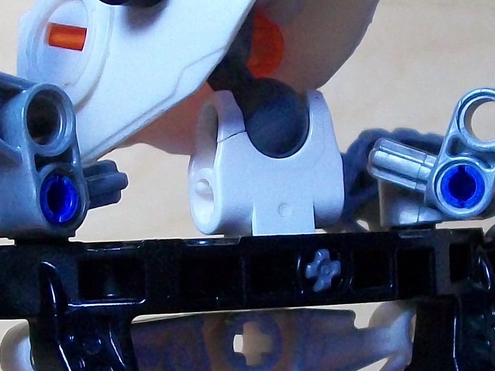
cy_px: 238
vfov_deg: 11.9
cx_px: 211
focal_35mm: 124
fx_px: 1773
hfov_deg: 15.9
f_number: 2.7
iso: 160
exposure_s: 1/20
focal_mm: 6
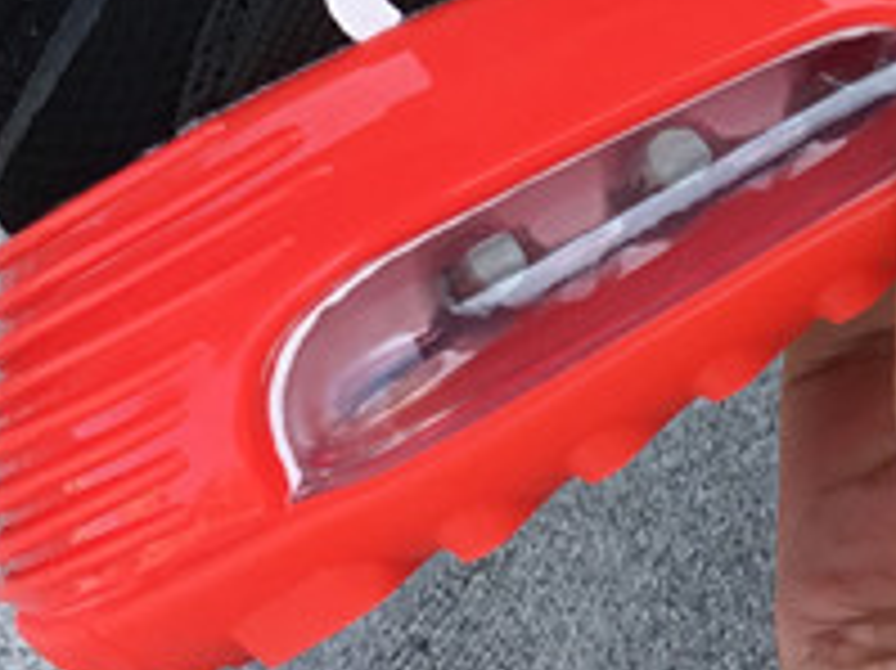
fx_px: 3622
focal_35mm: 140
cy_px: -281
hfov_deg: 13.8
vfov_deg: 10.3
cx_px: 991
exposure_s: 1/196
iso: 25
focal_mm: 3.3
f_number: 2.4
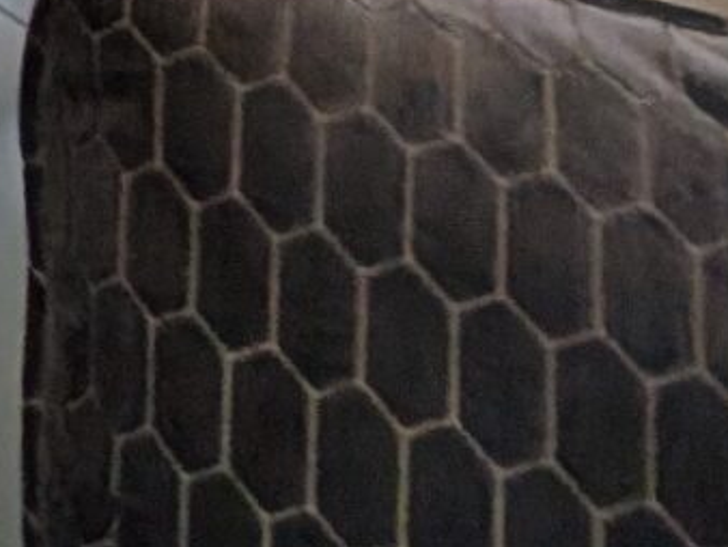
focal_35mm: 91
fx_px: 1915
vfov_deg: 10.5
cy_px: -1161
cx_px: -1620
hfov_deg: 10.6
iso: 73
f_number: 1.7
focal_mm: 2.02
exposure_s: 1/87.4
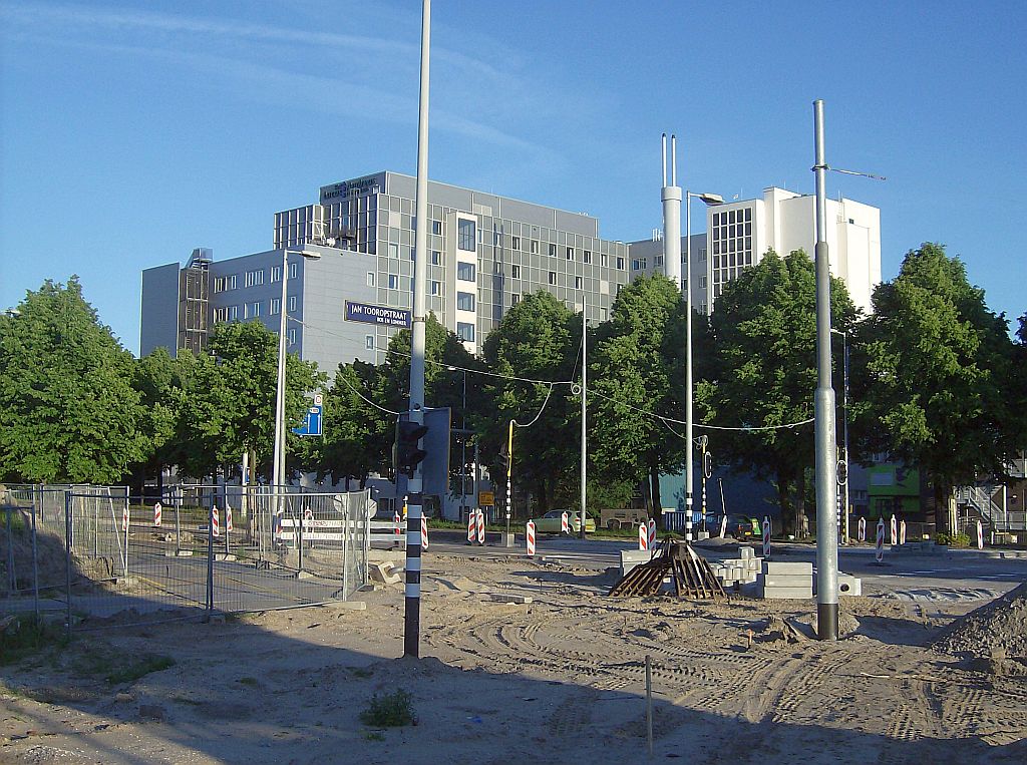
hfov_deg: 41.3
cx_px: 514
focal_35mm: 46
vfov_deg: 31.4
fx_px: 1362
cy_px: 382
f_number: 5.1
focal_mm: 7.7
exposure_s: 1/429
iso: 100
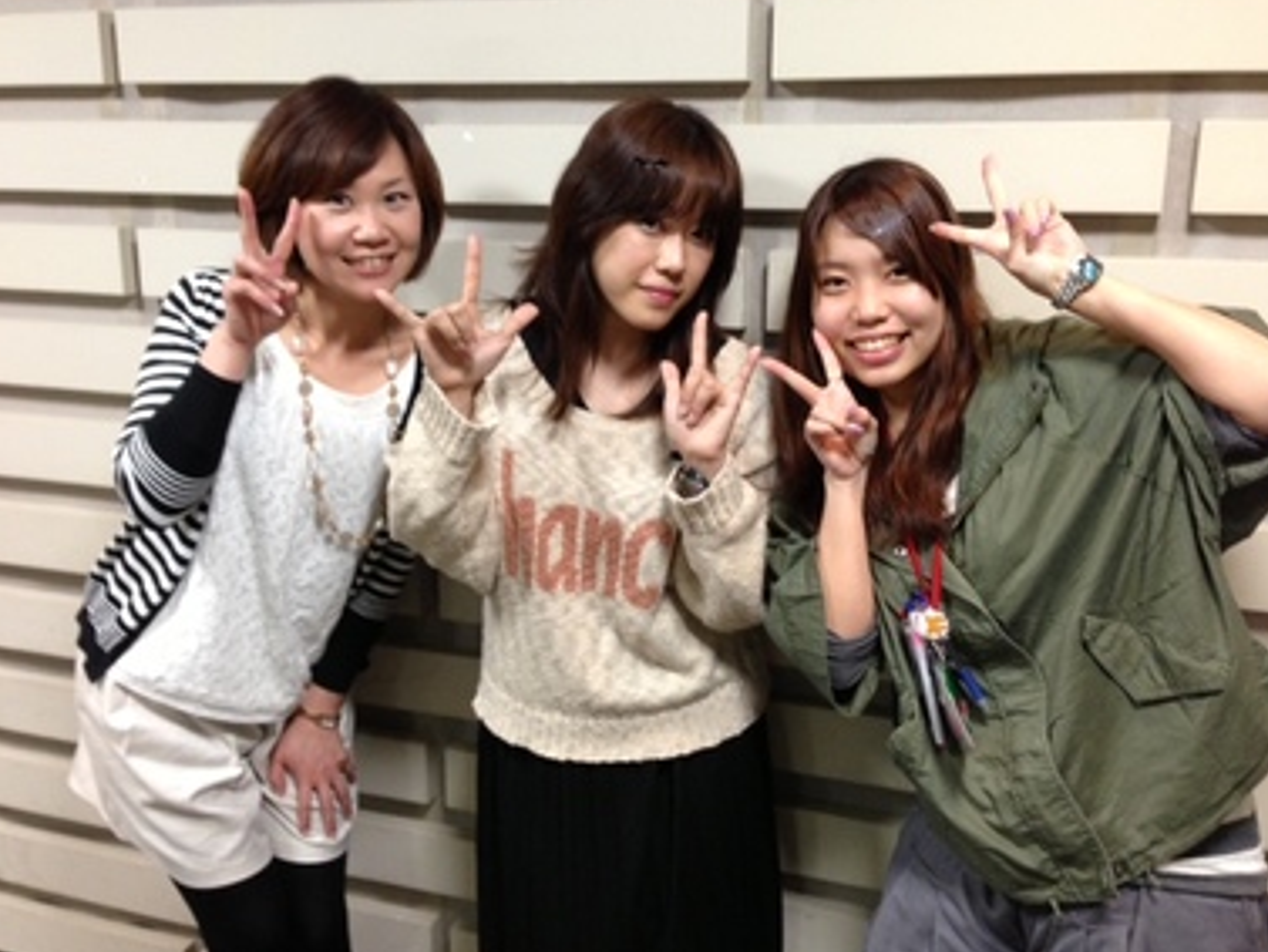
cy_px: 457
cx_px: 639
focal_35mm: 35
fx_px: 1282
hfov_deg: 52.6
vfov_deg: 40.7
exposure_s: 1/20
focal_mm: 4.13
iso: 160
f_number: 2.4
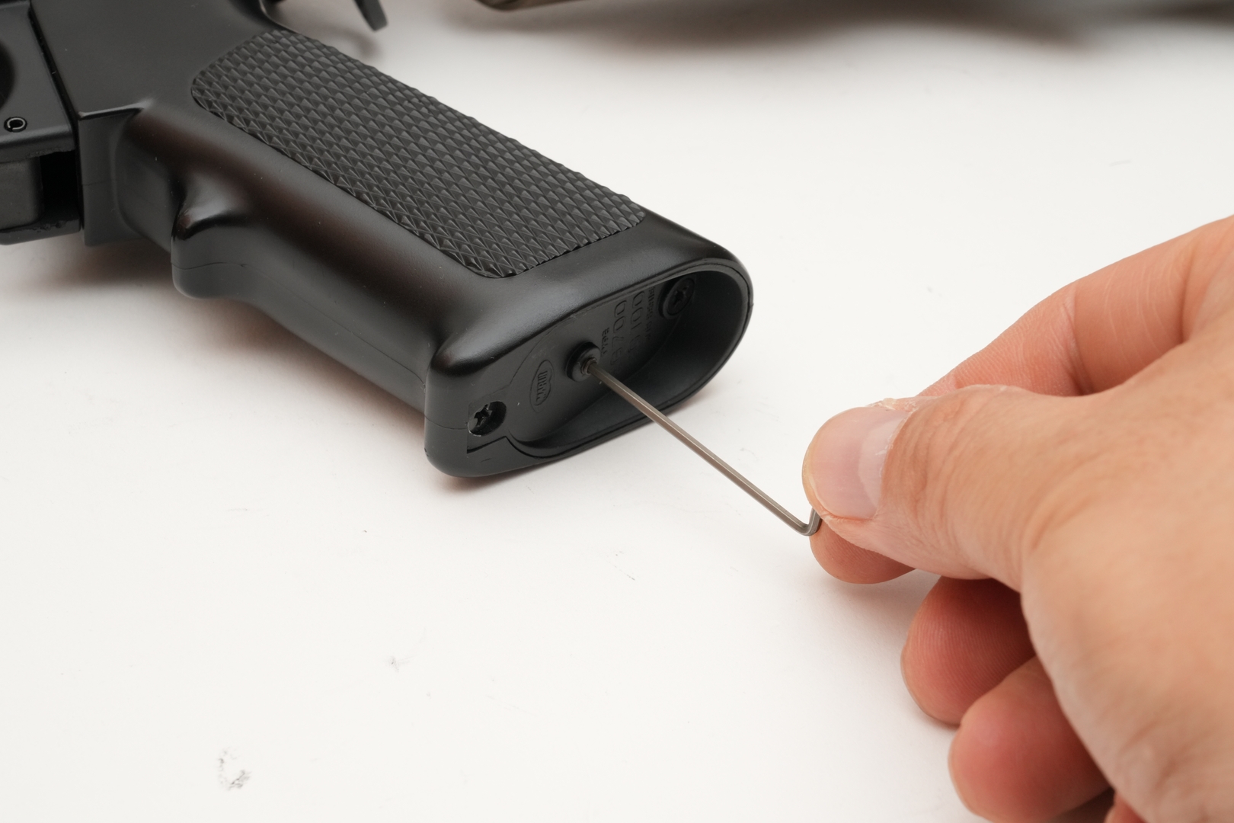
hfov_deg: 21.0
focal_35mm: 97
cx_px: 617
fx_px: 3325
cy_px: 412
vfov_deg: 14.1
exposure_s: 1/60
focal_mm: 97
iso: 1600
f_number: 22
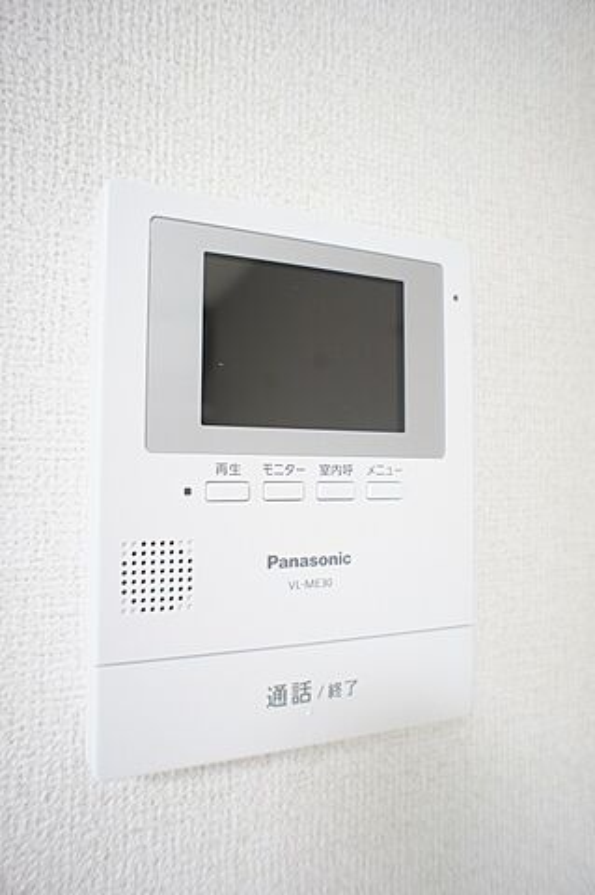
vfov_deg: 73.8
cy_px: 448
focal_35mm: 24
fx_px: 596
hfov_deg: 53.0
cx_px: 298
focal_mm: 16
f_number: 2.8
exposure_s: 1/30
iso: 250
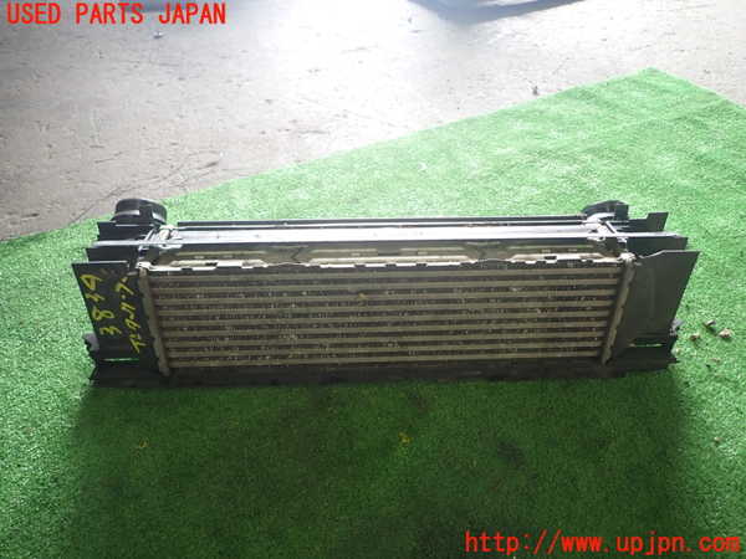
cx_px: 373
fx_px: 539
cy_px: 280
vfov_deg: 54.9
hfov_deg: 69.4
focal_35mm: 25
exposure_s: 1/30
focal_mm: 4.5
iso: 200
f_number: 2
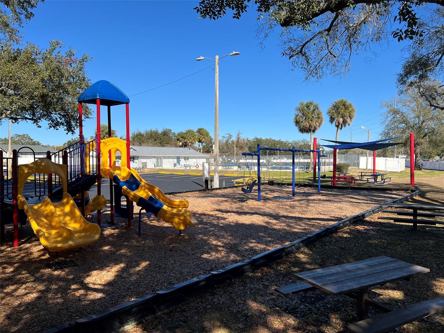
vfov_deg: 53.1
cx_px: 222
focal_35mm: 26
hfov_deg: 67.3
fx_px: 333
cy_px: 166
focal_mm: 5.7
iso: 50
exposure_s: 1/3968
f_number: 1.5
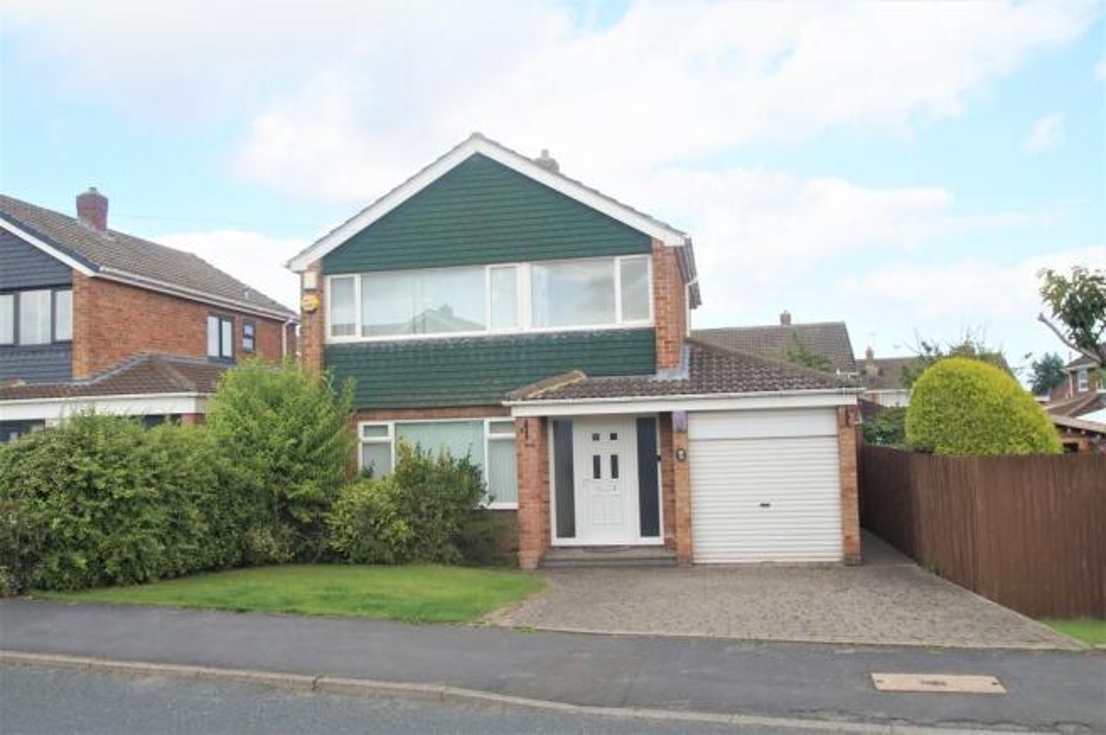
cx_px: 553
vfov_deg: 43.5
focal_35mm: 30
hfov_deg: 62.0
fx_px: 921
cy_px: 368
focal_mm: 20
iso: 100
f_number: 6.3
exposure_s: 1/160
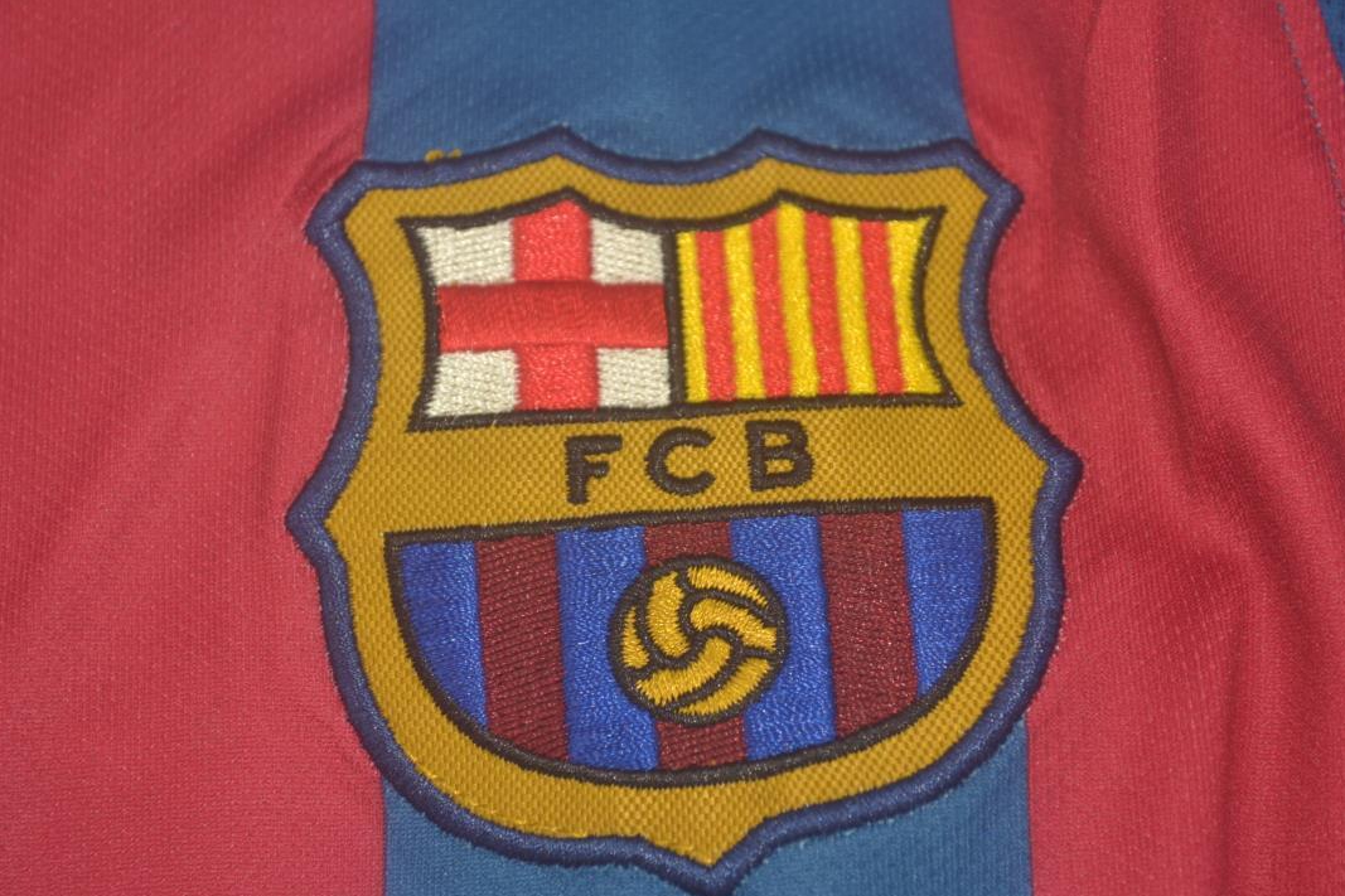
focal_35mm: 84
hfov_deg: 24.3
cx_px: 671
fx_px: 3119
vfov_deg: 16.4
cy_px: 451
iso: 200
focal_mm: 55
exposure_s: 1/60
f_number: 5.6
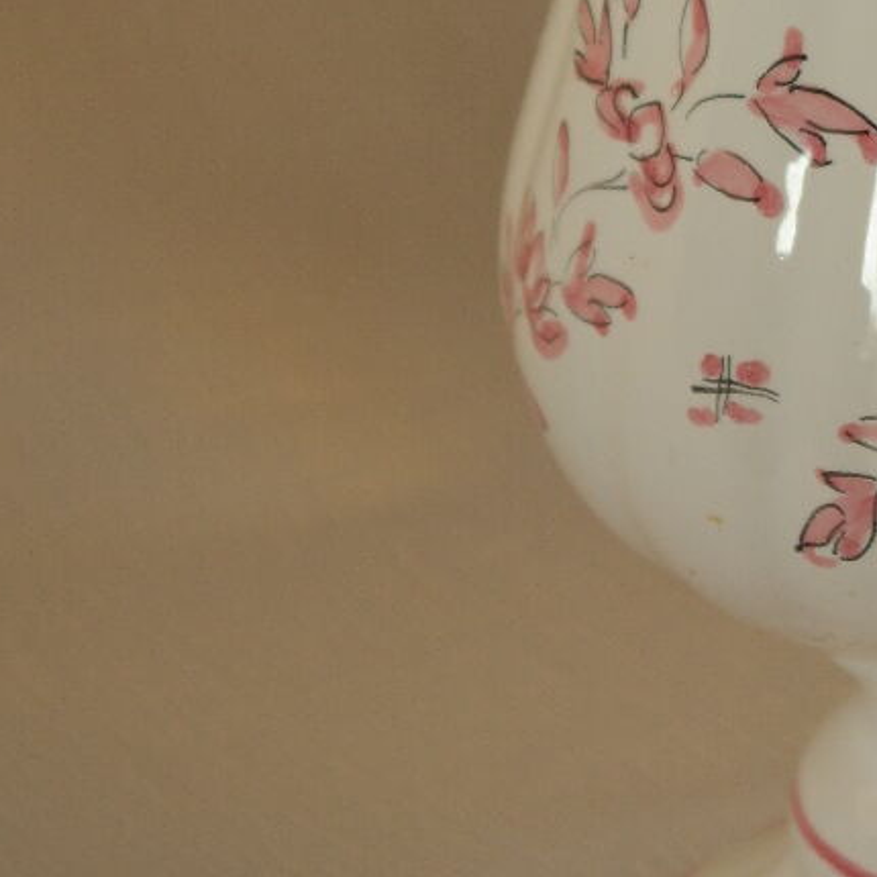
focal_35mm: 263
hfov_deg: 6.6
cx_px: 1142
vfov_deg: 6.6
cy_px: -184
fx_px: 7538
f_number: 6.3
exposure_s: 1/30
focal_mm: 50
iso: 200
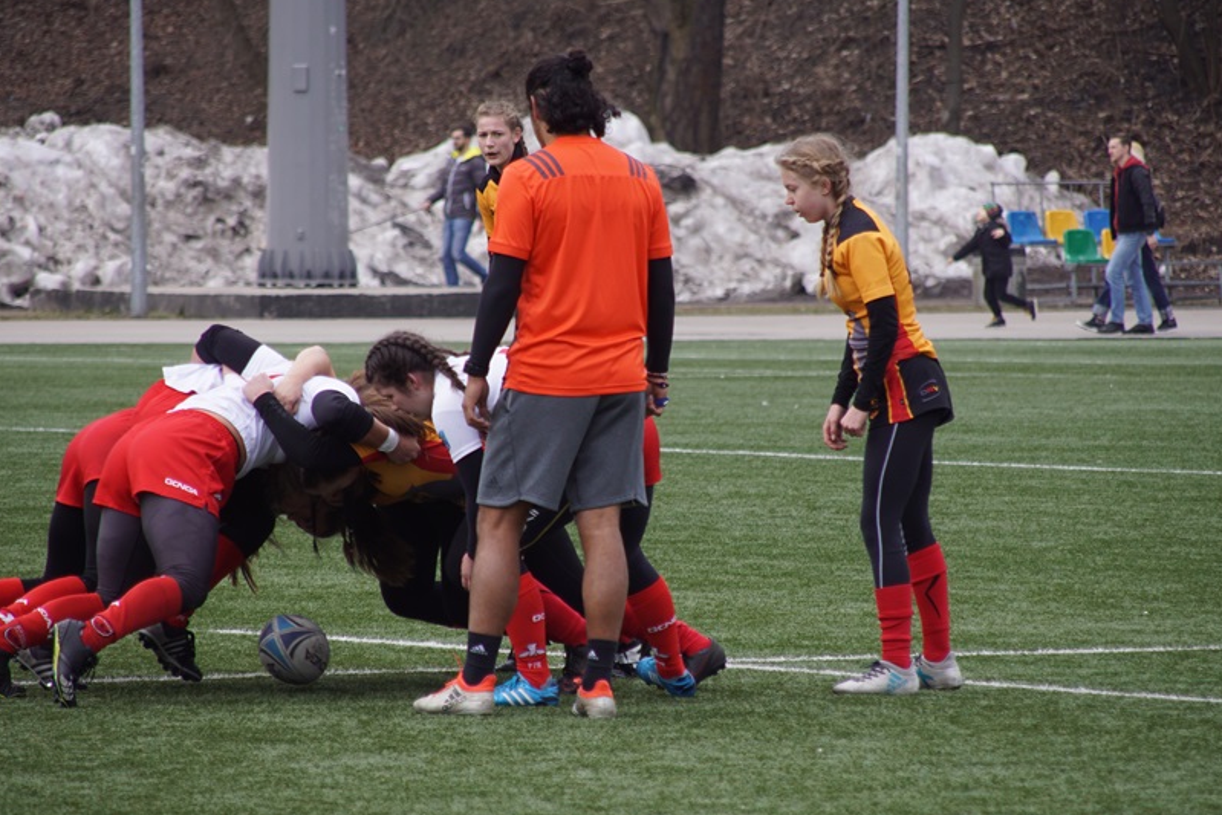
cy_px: 415
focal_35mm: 338
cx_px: 632
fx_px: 11475
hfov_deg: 6.1
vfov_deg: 4.1
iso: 250
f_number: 6.3
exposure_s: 1/320
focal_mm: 180
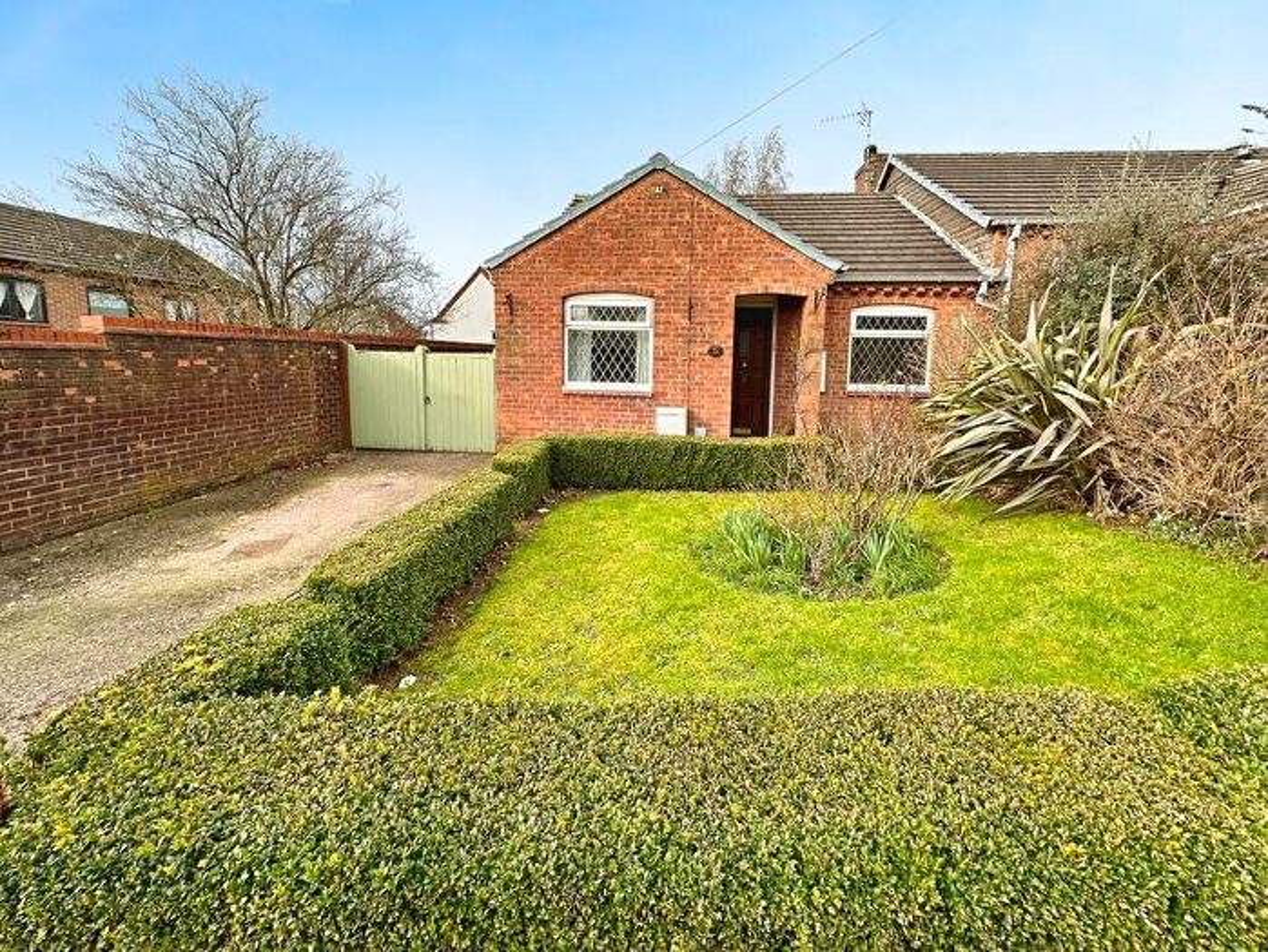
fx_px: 513
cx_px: 634
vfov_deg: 85.7
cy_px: 476
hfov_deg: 102.0
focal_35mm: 14
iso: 40
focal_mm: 2.22
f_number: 2.2
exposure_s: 1/442
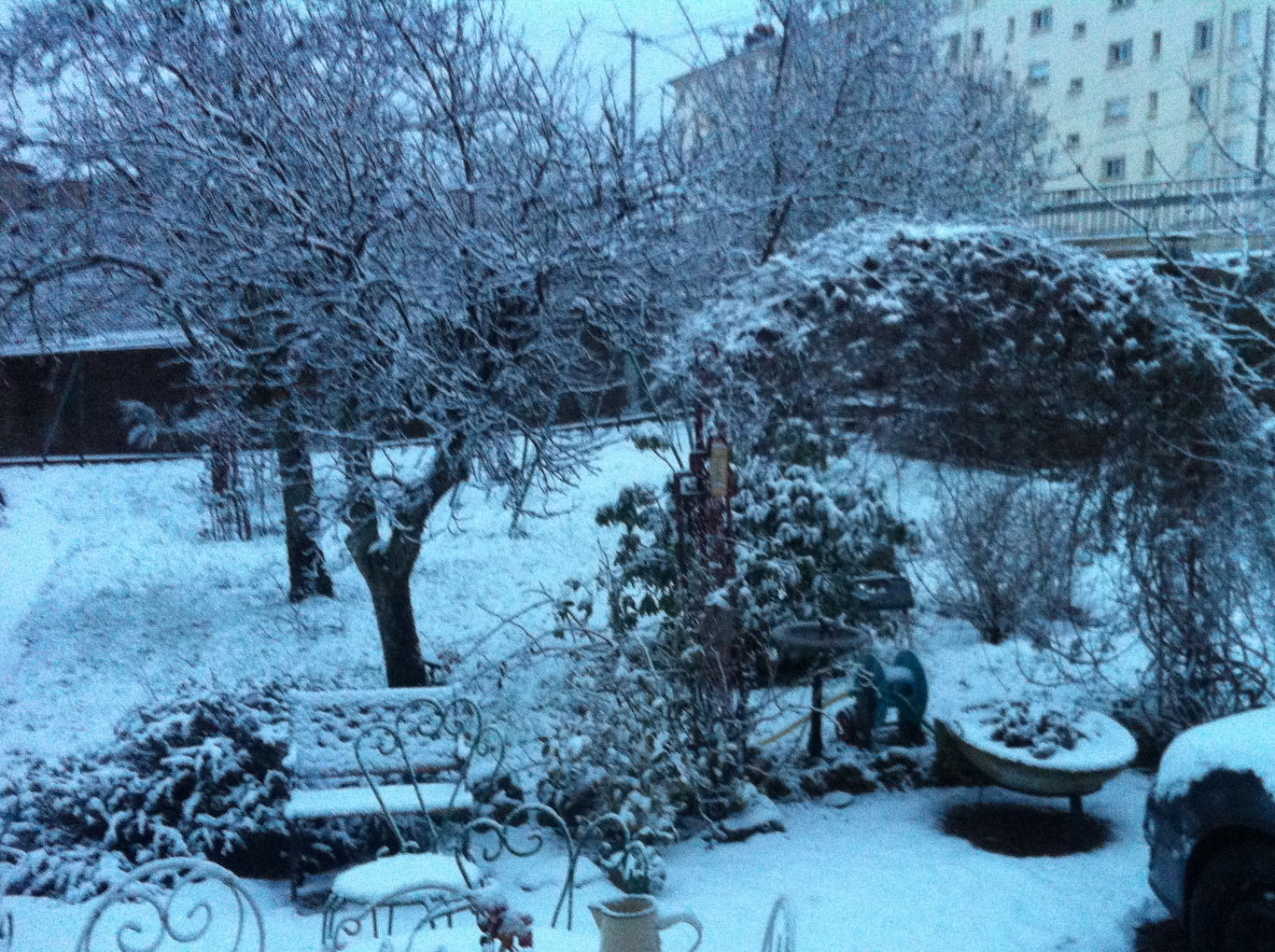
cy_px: 557
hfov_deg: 45.7
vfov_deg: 35.0
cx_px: 717
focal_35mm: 41
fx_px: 1508
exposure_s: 1/15
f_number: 2.8
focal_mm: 3.85
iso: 400
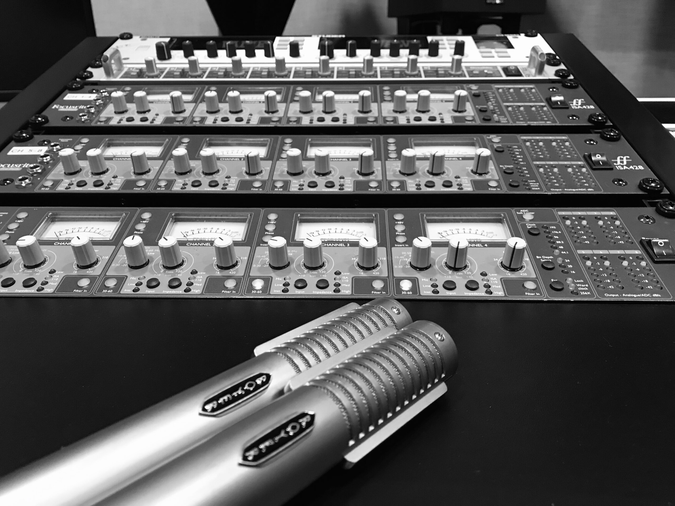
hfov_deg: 63.4
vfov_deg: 49.7
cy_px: 253
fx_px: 546
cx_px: 338
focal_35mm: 28
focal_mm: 3.99
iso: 64
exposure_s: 1/17
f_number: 1.8
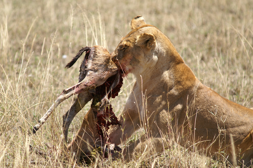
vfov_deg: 4.6
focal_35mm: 300
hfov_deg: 6.9
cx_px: 126
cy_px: 84
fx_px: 2106
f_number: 3.5
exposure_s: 1/1000
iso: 100
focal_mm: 200
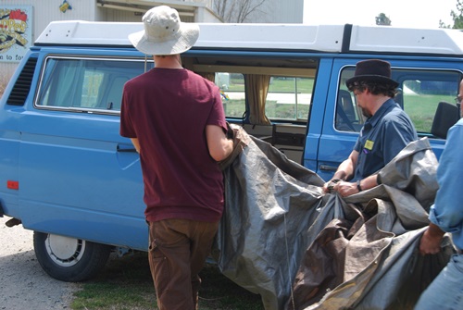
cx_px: 232
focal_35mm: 57
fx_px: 734
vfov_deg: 23.9
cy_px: 155
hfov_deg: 35.0
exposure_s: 1/125
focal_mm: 38
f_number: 5.6
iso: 100
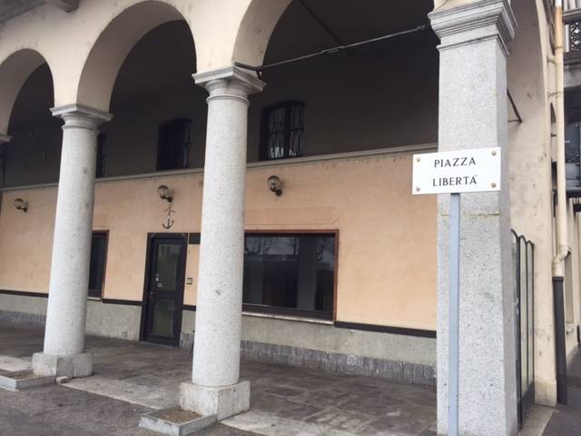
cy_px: 218
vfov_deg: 48.2
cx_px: 290
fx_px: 487
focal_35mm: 29
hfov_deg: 61.7
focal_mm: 4.15
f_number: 2.2
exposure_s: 1/106
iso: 32
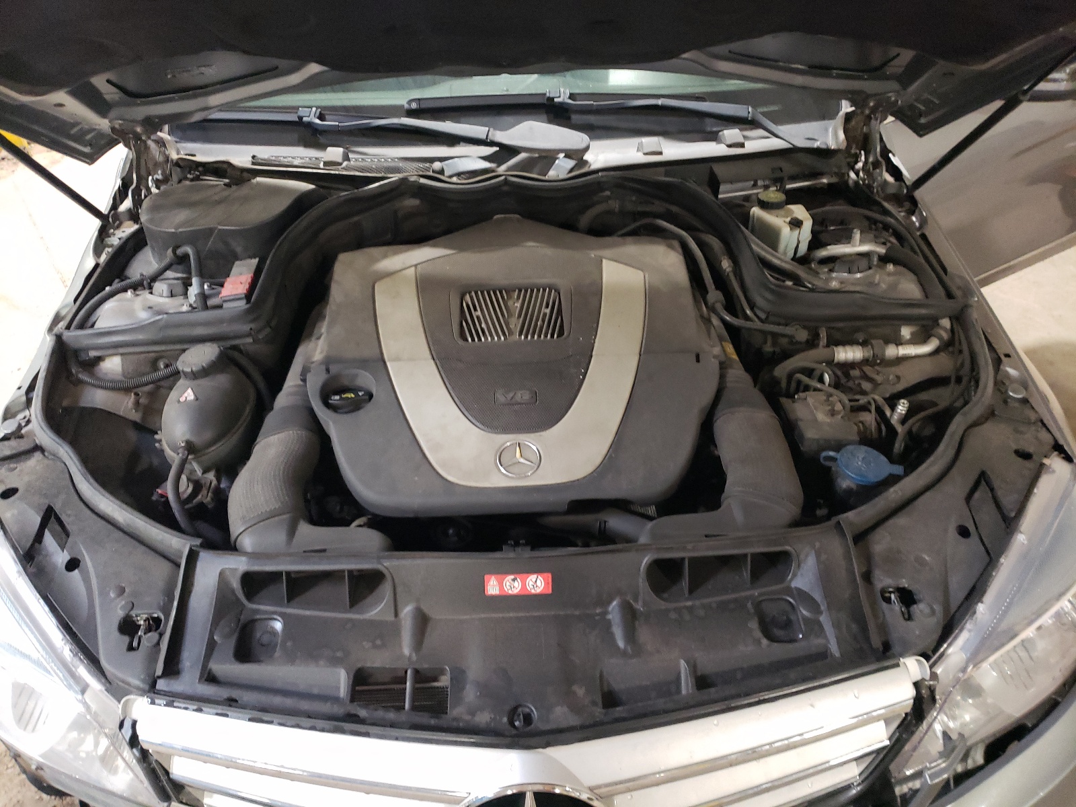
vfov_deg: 53.1
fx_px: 808
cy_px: 404
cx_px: 538
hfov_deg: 67.3
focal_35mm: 26
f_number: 1.5
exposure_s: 1/30
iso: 379
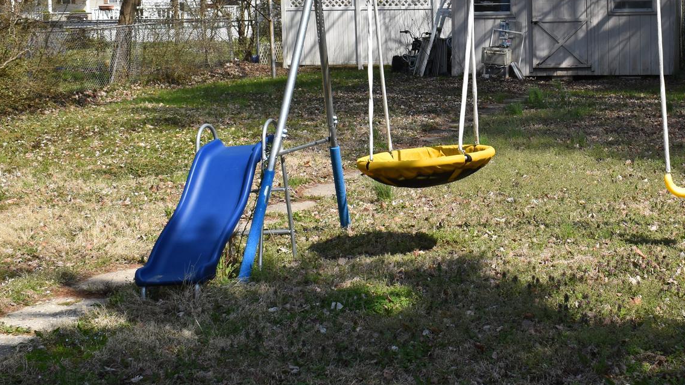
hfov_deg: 30.4
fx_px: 1235
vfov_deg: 17.6
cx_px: 519
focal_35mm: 68
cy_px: 66
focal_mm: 24
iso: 200
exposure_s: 1/320
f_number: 9
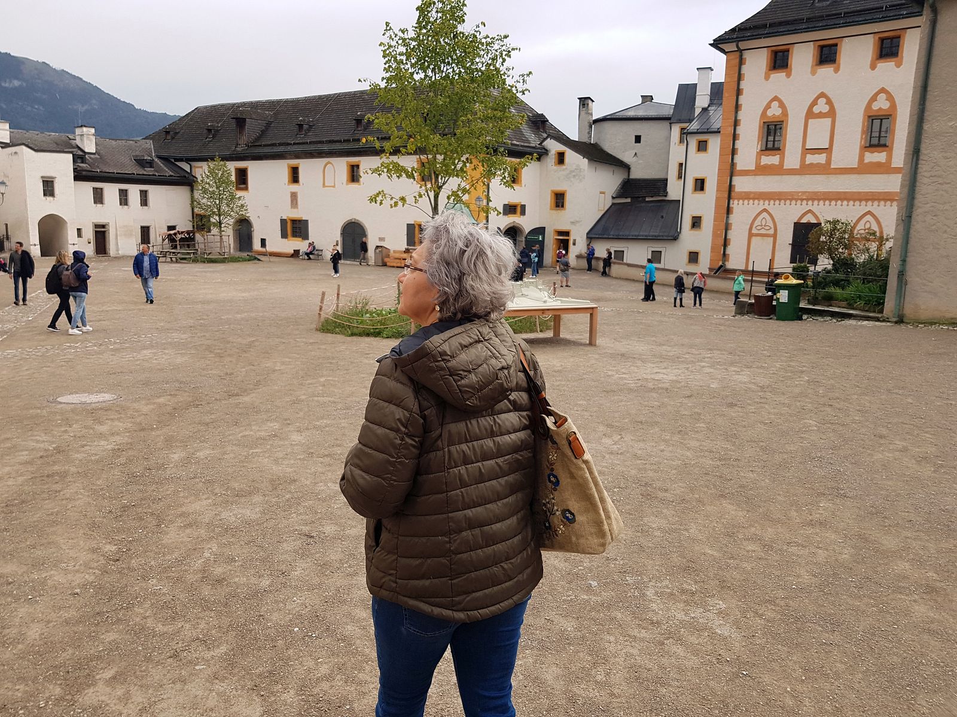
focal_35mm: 26
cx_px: 478
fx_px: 719
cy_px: 358
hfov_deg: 67.3
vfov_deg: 53.1
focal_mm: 4.2
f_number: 1.7
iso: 50
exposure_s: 1/1092
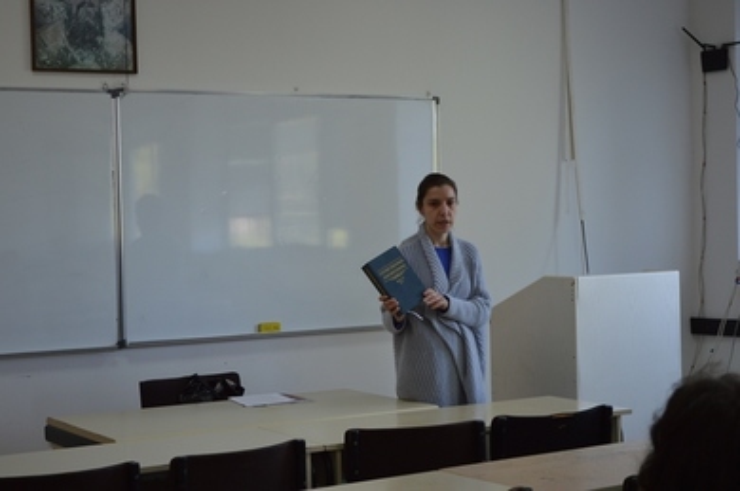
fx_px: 1417
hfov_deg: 29.3
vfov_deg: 19.7
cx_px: 370
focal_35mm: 69
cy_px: 246
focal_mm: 46
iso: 400
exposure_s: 1/60
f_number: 5.3
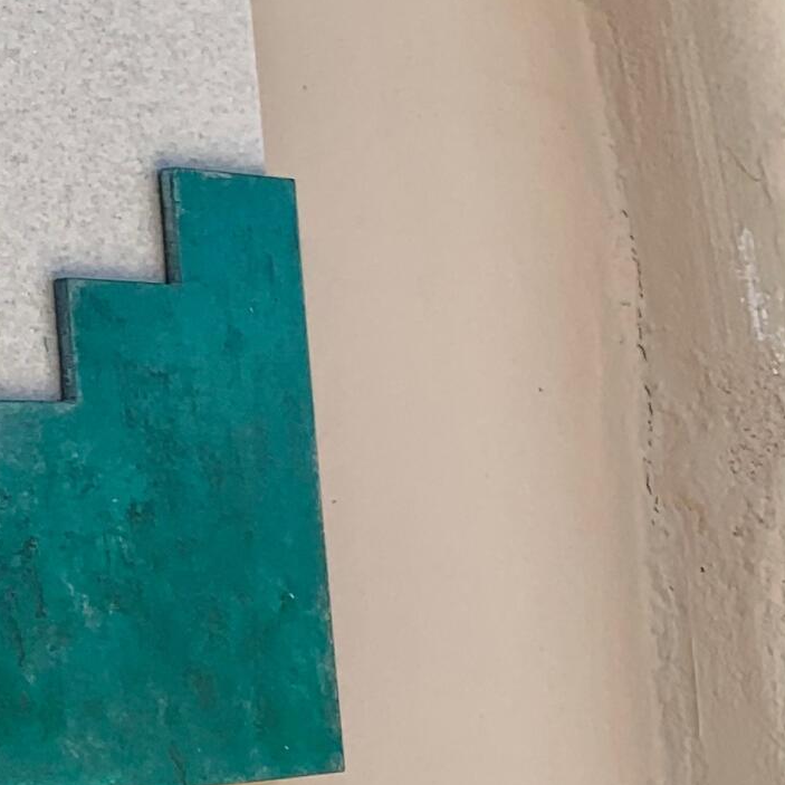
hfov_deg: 14.2
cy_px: 250
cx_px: -885
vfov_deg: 17.7
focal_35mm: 98
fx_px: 2514
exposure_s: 1/1043
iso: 25
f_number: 1.8
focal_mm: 4.25
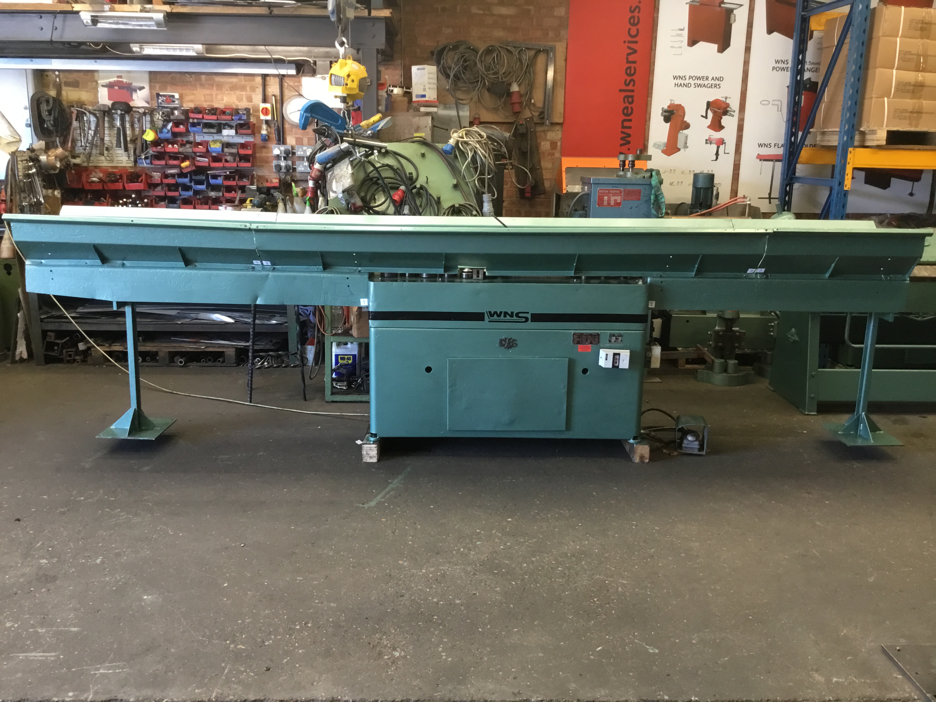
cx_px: 468
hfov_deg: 58.4
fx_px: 838
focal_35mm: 31
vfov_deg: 45.4
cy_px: 351
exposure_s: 1/33
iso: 160
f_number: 2.4
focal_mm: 3.3
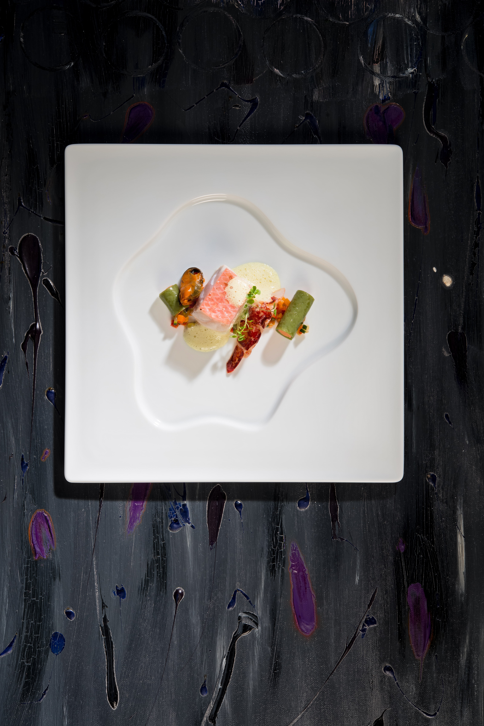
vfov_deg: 30.9
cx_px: 236
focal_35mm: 65
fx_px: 1310
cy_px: 341
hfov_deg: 20.9
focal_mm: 60
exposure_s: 1/160
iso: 125
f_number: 18
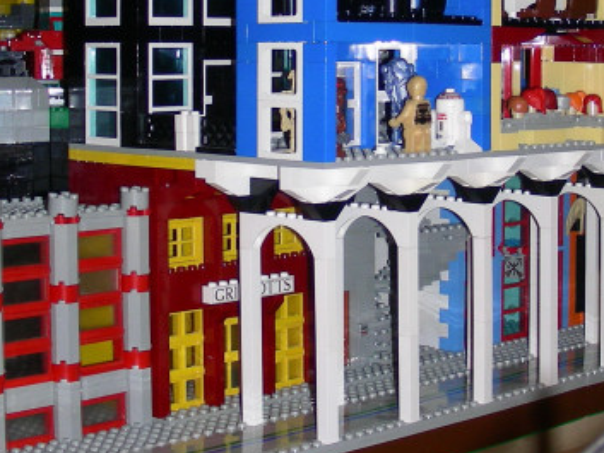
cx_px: 390
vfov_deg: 17.0
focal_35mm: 86
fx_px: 1501
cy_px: 58
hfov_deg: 22.7
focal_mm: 6.3
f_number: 3.5
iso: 50
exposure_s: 1/60.1
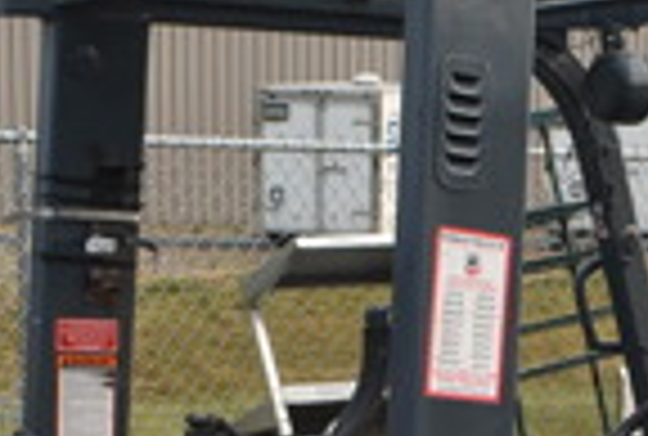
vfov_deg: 11.5
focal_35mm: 114
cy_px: 710
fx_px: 2058
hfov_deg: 17.6
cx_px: 572
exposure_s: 1/125
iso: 100
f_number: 6.3
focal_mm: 18
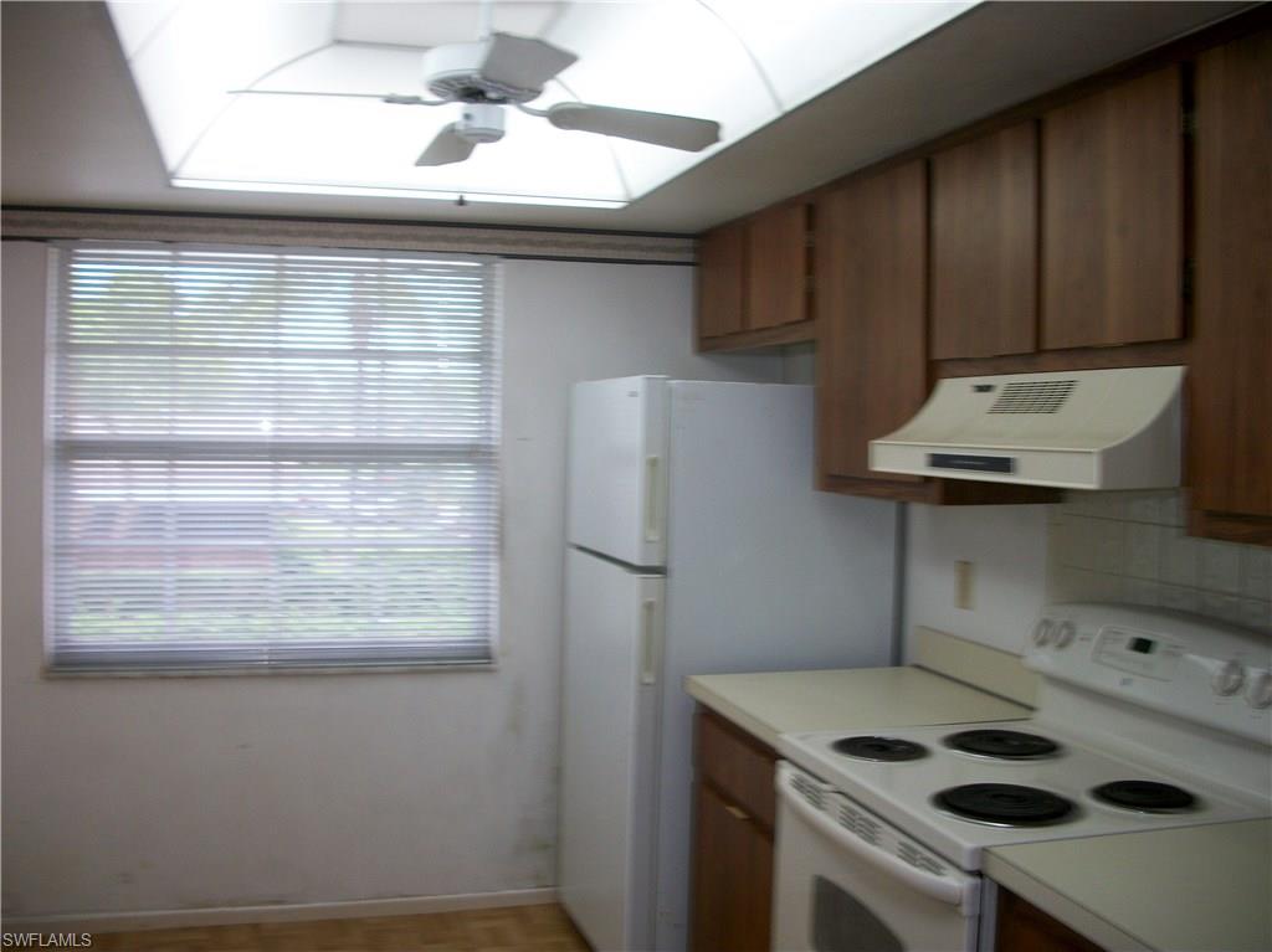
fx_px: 1286
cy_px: 476
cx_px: 636
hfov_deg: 52.6
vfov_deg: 40.7
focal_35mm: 35
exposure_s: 1/40
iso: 80
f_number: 3.1
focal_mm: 6.3
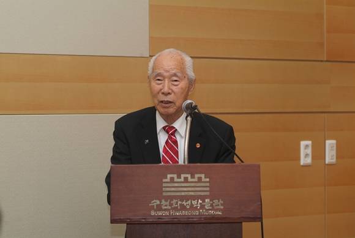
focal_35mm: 129
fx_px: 1274
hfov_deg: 15.9
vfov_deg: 10.7
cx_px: 178
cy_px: 119
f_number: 4.8
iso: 200
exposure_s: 1/60
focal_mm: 86
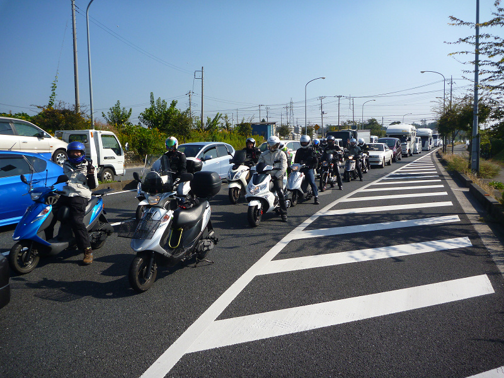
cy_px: 189
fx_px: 408
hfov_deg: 63.4
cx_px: 252
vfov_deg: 49.7
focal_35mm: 28
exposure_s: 1/800
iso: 80
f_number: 3.3
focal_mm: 4.9
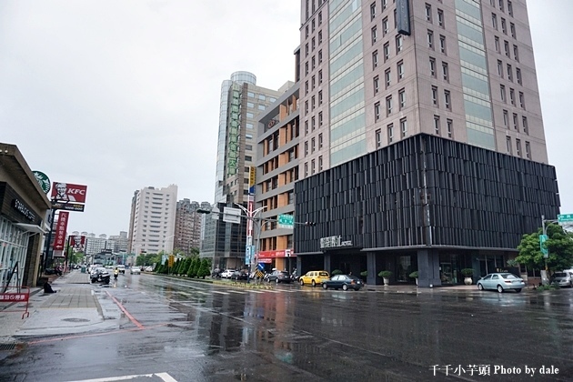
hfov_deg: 73.7
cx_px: 286
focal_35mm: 24
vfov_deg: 53.1
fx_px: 382
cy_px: 191
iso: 100
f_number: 3.5
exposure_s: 1/800
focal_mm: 16
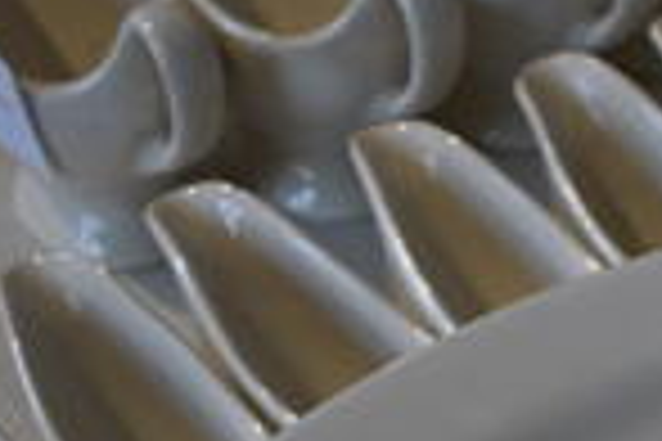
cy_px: 868
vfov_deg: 11.1
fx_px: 2059
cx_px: 842
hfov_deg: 17.2
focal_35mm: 112
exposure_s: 1/250
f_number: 3.5
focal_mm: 18
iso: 720
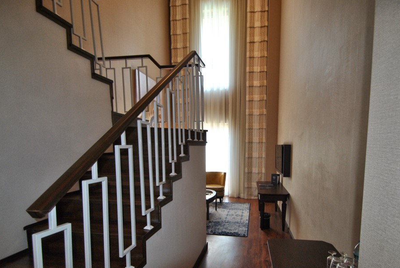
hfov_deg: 86.5
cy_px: 168
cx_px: 223
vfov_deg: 63.7
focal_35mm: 19
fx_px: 211
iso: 200
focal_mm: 10
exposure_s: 1/60
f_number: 3.5
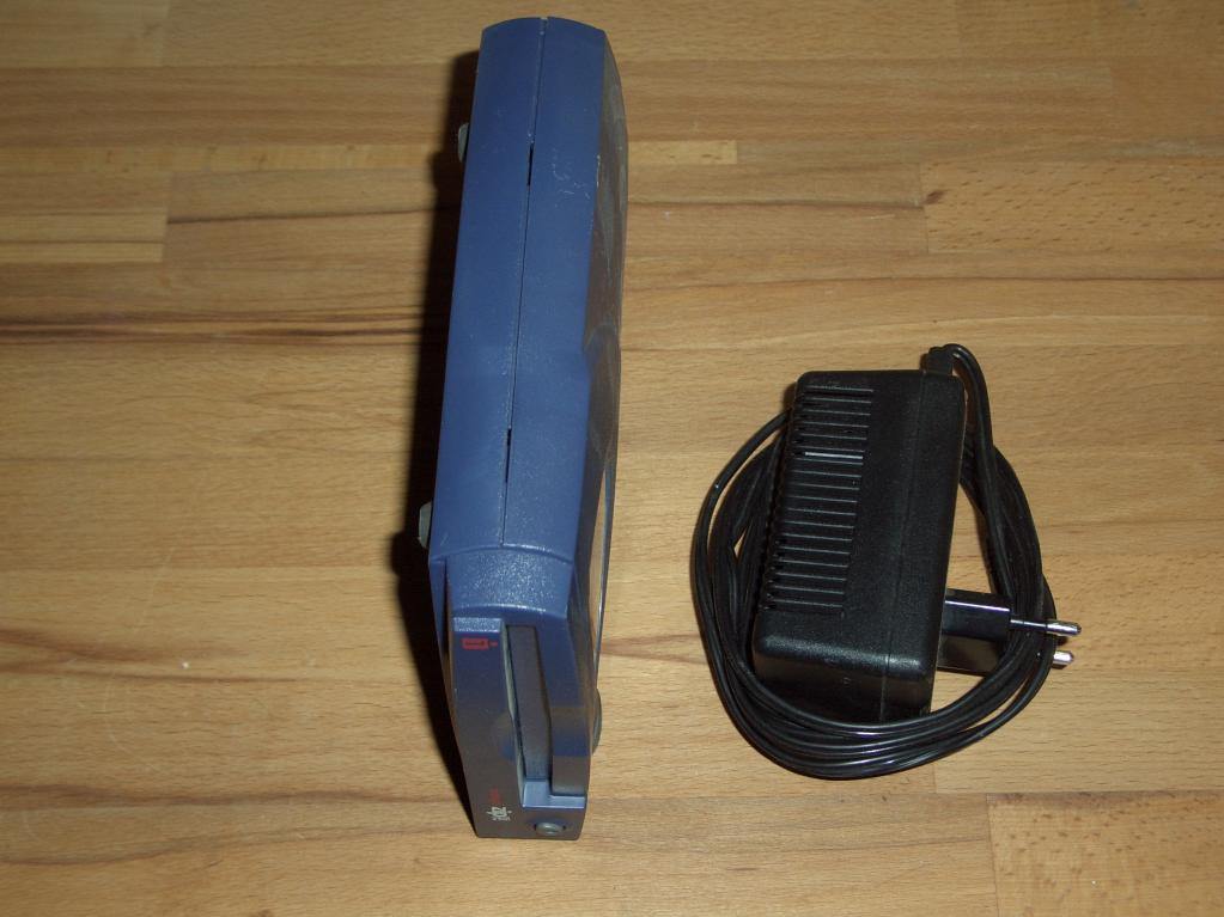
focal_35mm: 53
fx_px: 1874
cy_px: 458
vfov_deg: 27.5
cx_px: 612
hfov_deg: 36.2
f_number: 3.2
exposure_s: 1/60
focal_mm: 11.3
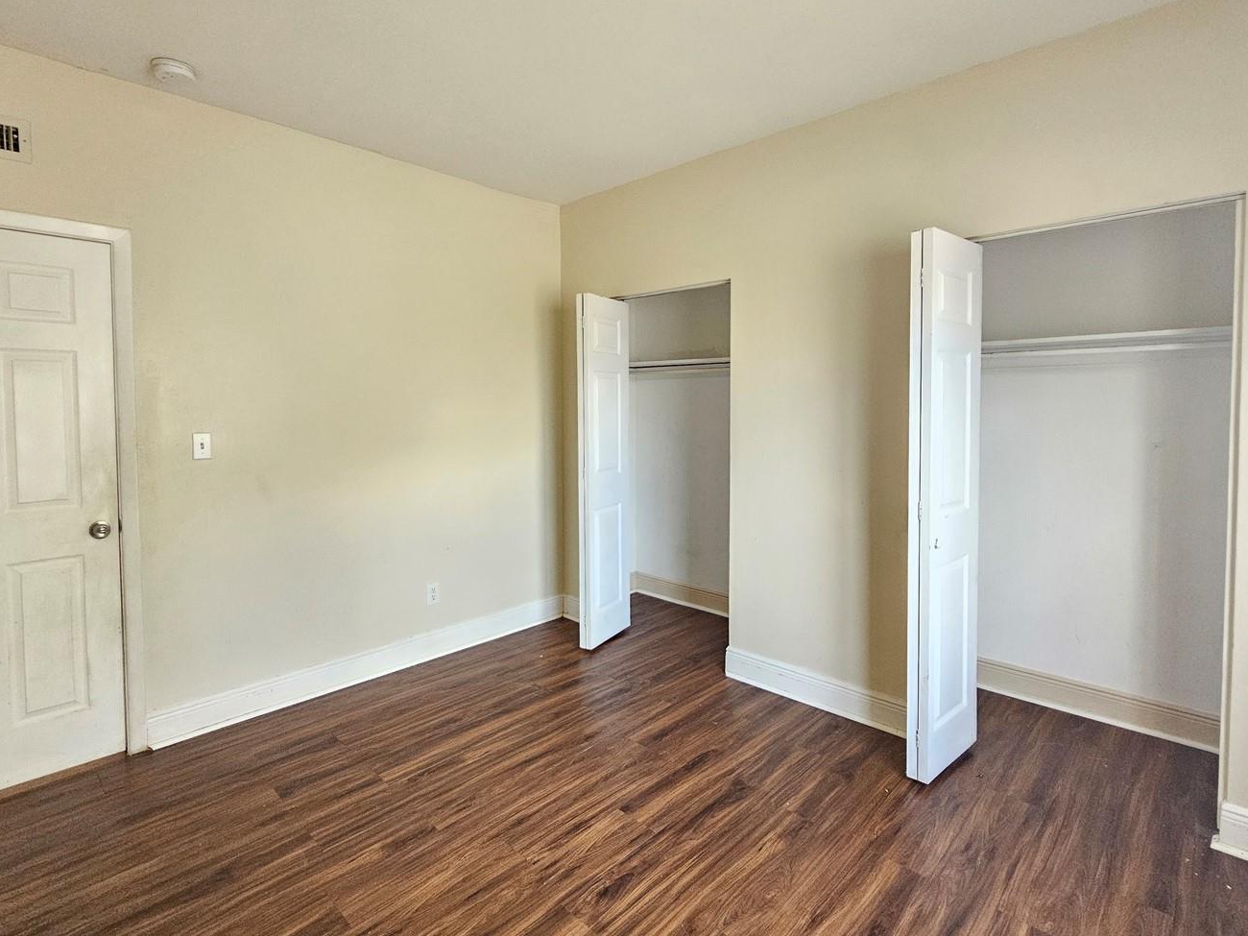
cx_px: 624
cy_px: 421
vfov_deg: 77.9
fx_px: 577
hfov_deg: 94.5
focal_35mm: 16
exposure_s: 1/100
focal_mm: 2.2
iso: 500
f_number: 2.2
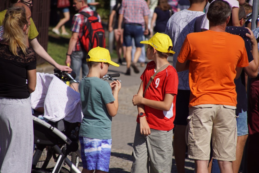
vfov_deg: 4.6
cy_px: 86
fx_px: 2158
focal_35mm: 300
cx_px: 130
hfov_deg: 6.9
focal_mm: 200
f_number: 6.3
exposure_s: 1/1250
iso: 200
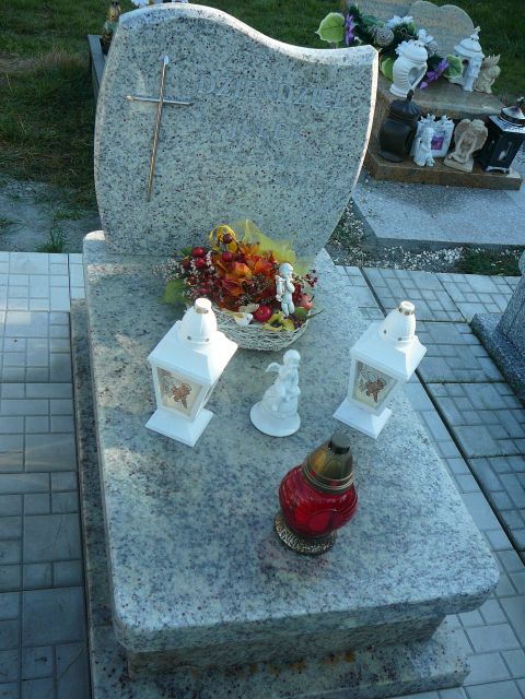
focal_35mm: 35
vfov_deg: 52.6
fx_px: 708
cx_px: 262
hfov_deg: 40.7
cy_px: 350
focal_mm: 5.2
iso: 80
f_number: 2.8
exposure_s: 1/320
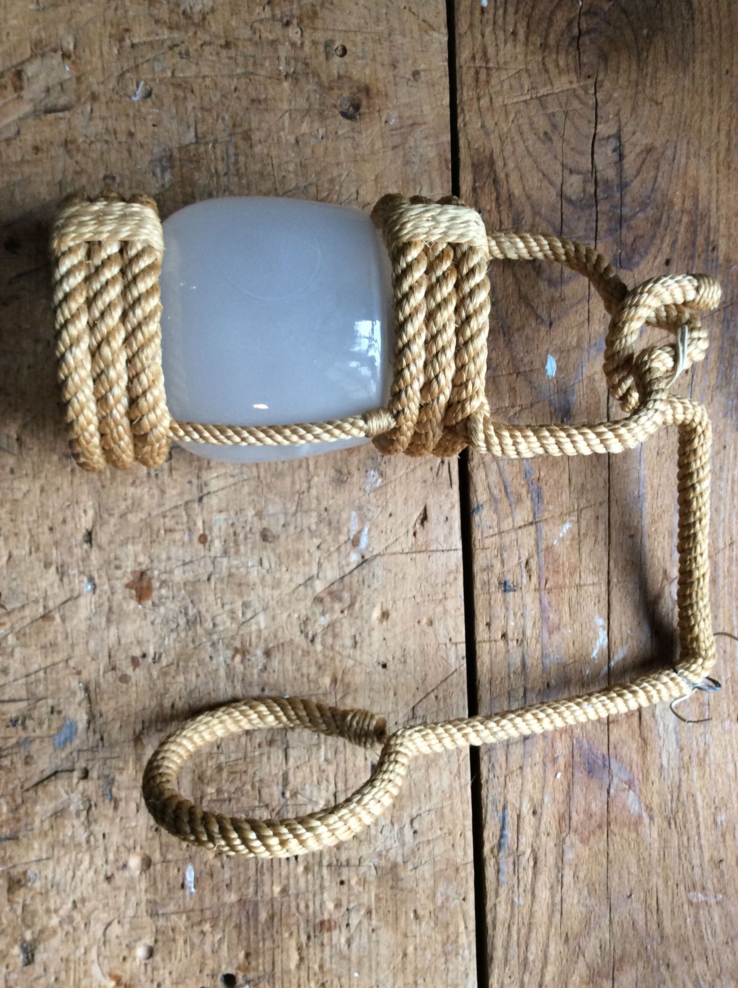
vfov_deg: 56.9
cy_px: 494
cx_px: 369
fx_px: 912
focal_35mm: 32
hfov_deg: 44.1
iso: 100
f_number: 2.4
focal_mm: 3.3
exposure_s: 1/25
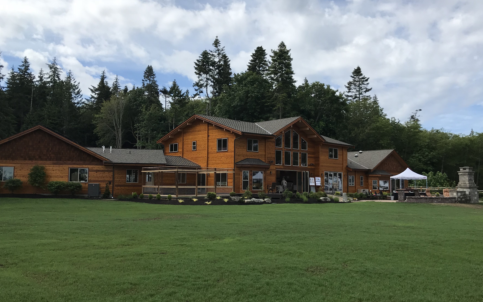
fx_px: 448
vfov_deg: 37.3
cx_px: 244
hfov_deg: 56.7
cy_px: 149
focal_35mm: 34
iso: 20
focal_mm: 3.99
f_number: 1.8
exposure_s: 1/2740
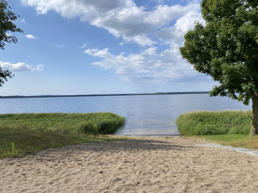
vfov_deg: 53.1
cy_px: 96
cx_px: 129
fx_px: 194
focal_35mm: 26
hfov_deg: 67.3
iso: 32
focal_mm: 4.25
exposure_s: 1/4608
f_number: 1.8
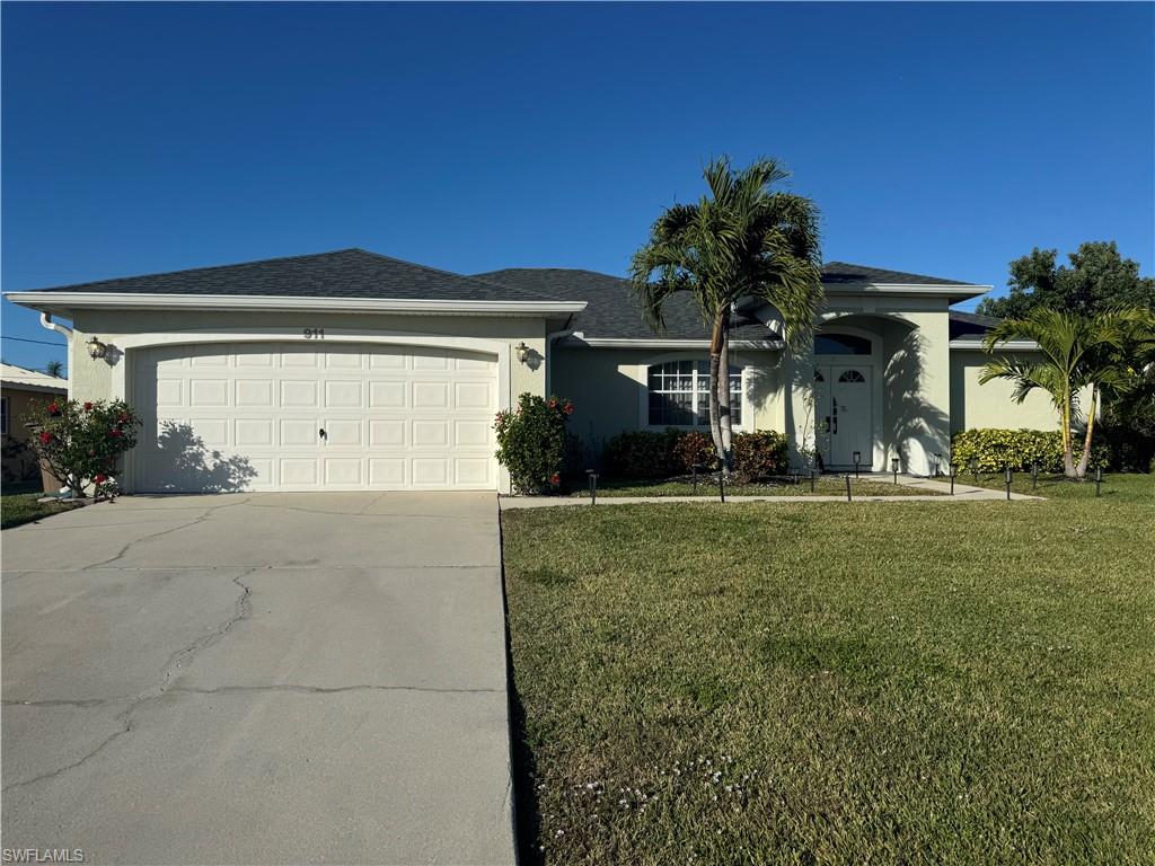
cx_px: 578
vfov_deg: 56.8
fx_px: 801
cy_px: 433
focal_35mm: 24
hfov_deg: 71.6
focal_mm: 6.76
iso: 80
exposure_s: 1/7937
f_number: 1.78
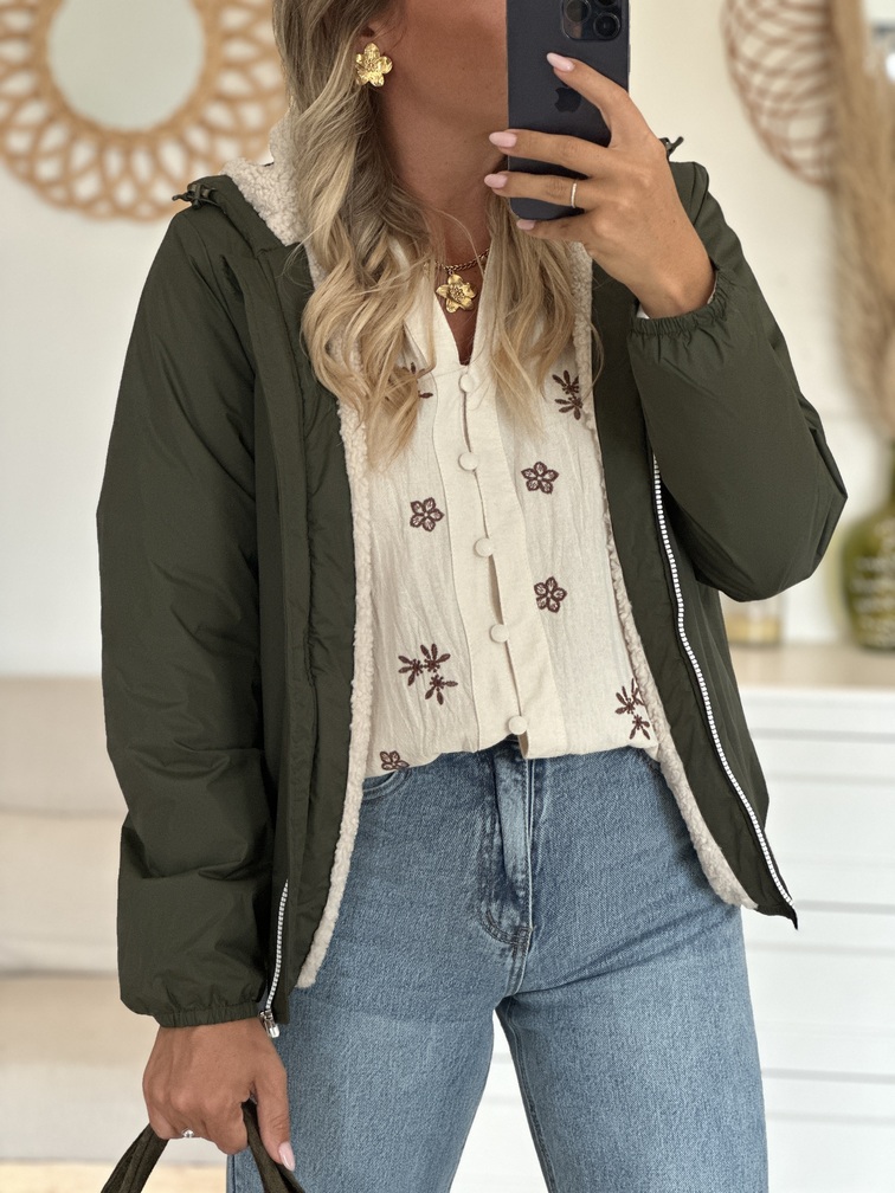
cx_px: 448
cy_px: 596
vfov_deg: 25.3
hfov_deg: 19.1
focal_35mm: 77
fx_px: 2654
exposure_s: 1/121
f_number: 2.8
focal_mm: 9
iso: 160
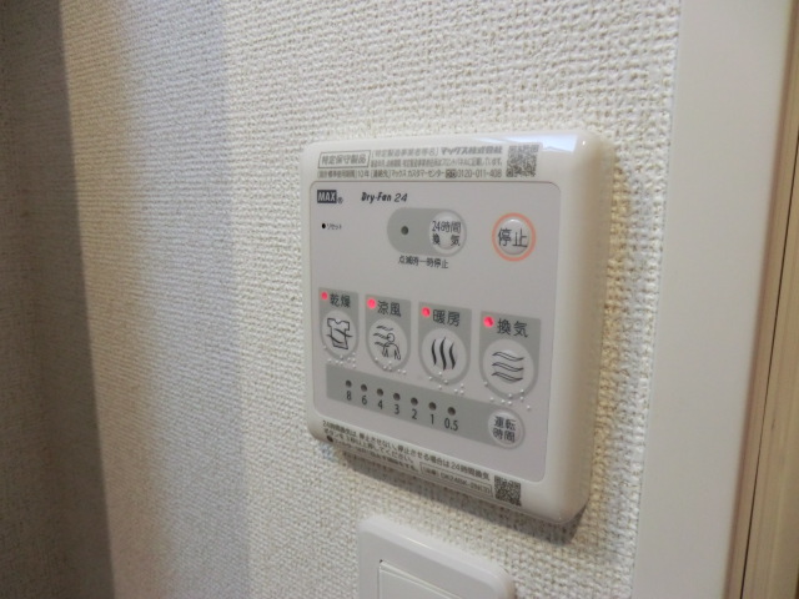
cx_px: 400
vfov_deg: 56.8
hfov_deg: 71.6
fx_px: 554
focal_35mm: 24
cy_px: 300
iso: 250
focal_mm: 4.3
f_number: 3.2
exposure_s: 1/60
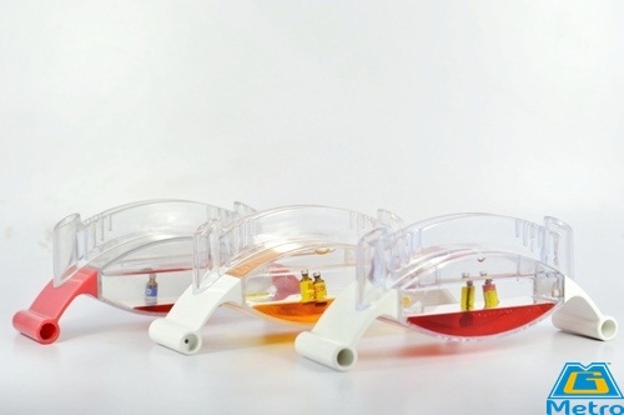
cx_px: 312
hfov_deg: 27.0
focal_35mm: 75
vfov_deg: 18.1
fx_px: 1298
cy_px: 208
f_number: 3.5
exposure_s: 1/160
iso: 200
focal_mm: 50
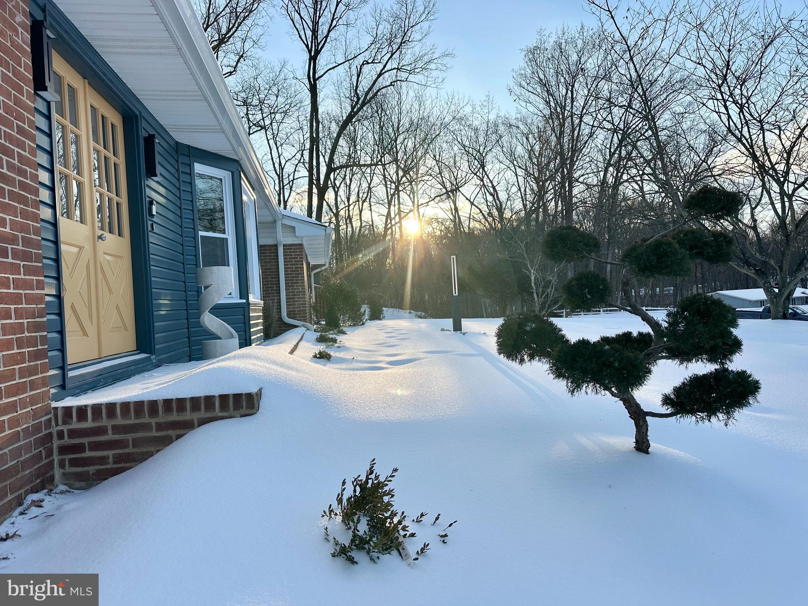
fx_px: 560
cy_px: 303
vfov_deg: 56.8
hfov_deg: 71.6
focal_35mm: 24
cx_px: 404
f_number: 1.78
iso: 80
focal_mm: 6.86
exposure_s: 1/2203
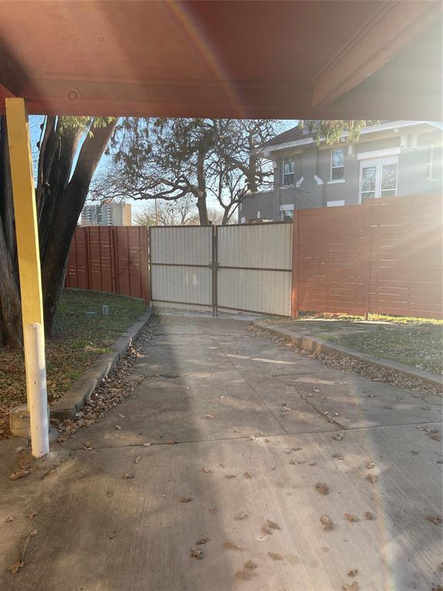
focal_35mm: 25
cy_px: 296
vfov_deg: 69.4
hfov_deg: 54.9
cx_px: 222
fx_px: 427
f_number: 1.6
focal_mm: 5.1
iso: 32
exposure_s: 1/717
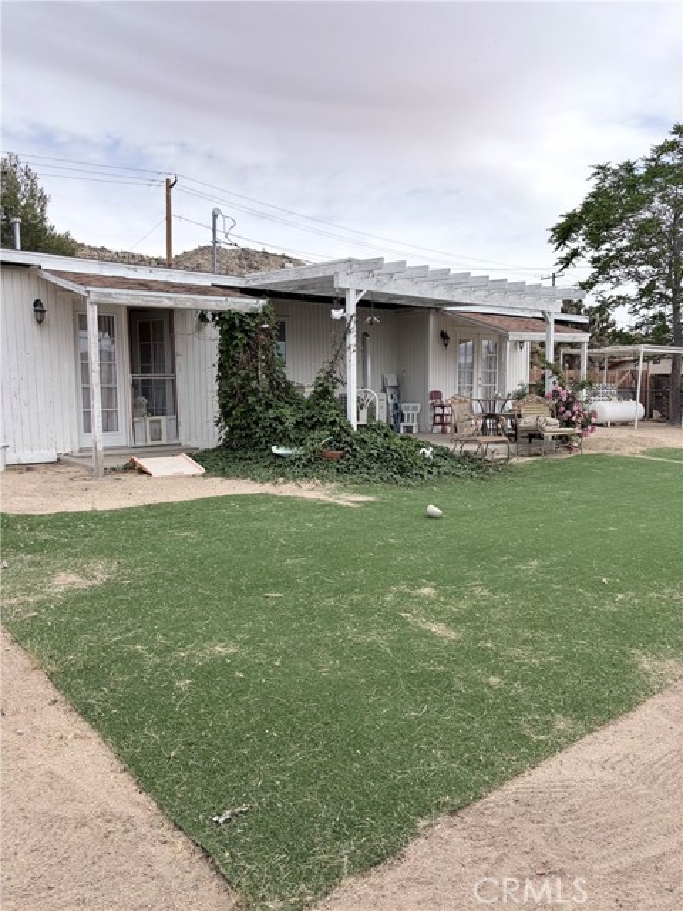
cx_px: 342
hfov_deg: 53.1
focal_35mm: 26
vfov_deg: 67.3
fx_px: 684
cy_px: 456
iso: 50
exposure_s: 1/3448
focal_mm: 5.96
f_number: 1.6
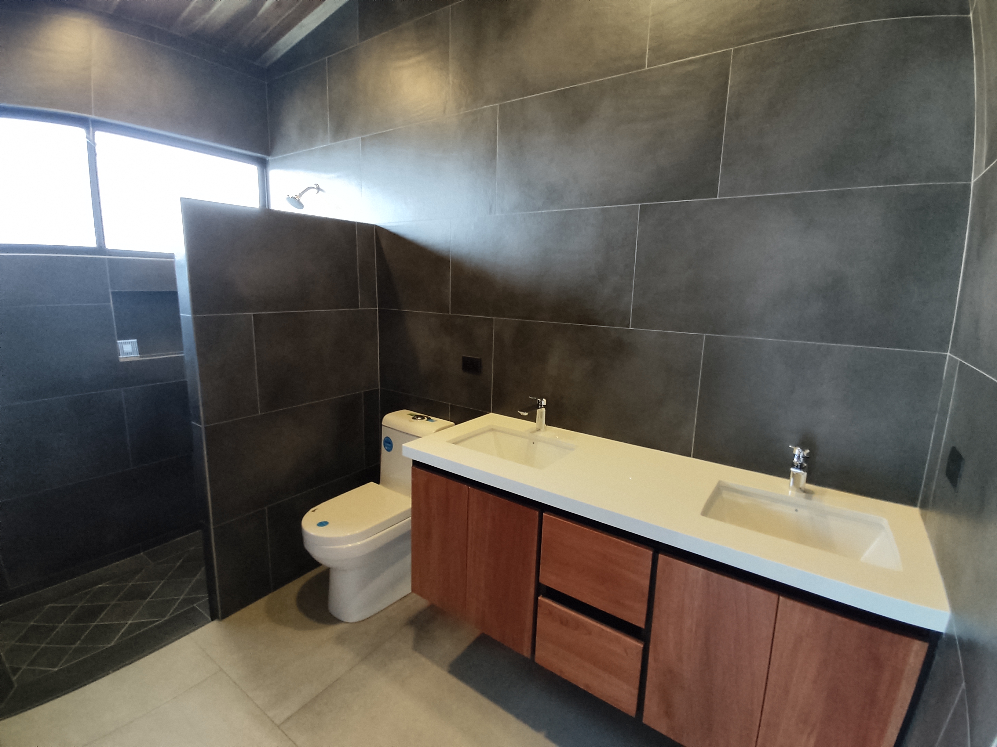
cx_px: 498
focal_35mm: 15
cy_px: 374
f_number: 2.2
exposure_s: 1/33
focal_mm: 1.6
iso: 245
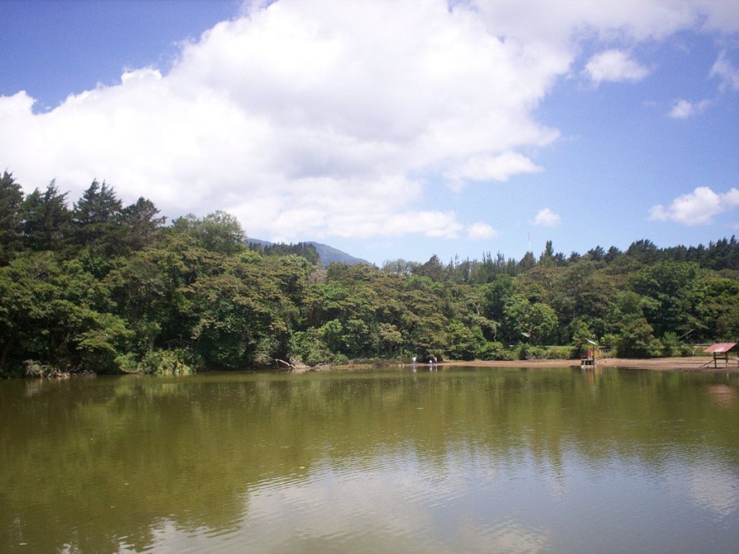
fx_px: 769
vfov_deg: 39.7
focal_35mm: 36
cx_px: 370
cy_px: 277
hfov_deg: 51.3
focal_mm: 6
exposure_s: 1/493
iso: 100
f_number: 4.5
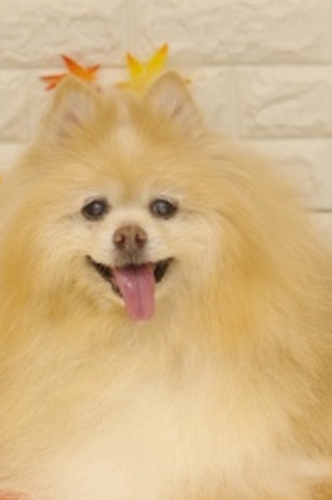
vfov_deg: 15.1
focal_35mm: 136
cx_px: 149
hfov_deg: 10.1
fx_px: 1887
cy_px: 226
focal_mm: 55
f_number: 2.8
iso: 640
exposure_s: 1/100
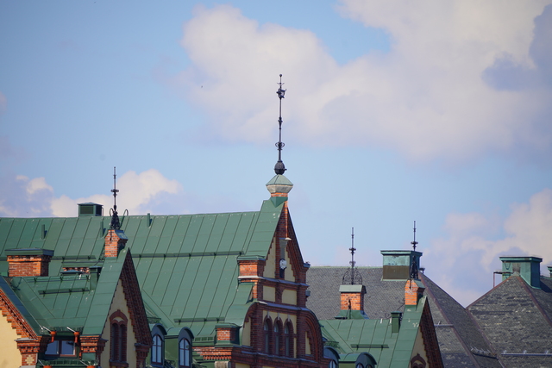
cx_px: 276
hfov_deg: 3.4
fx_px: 9201
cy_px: 184
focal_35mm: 600
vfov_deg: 2.3
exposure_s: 1/400
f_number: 6.3
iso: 100
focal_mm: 600
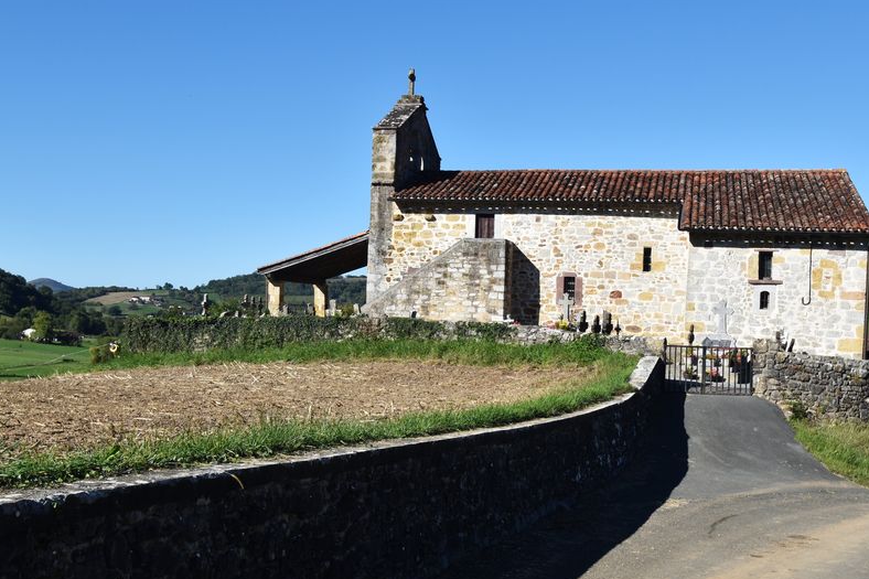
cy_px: 275
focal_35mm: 44
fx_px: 1062
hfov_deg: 44.5
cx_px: 473
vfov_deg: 30.5
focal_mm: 22
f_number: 9
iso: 200
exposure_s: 1/320
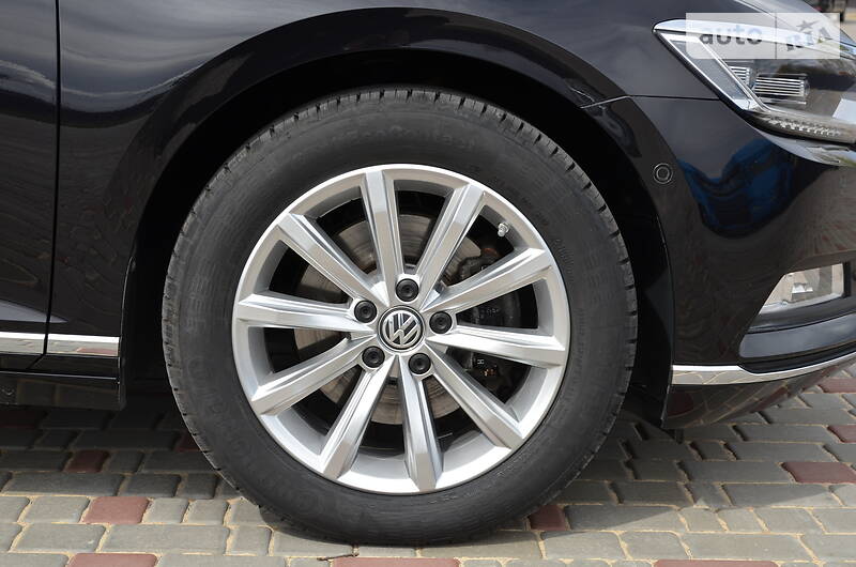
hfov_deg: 32.0
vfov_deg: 21.5
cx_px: 428
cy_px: 284
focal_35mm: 63
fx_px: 1495
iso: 160
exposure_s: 1/250
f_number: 8
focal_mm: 42
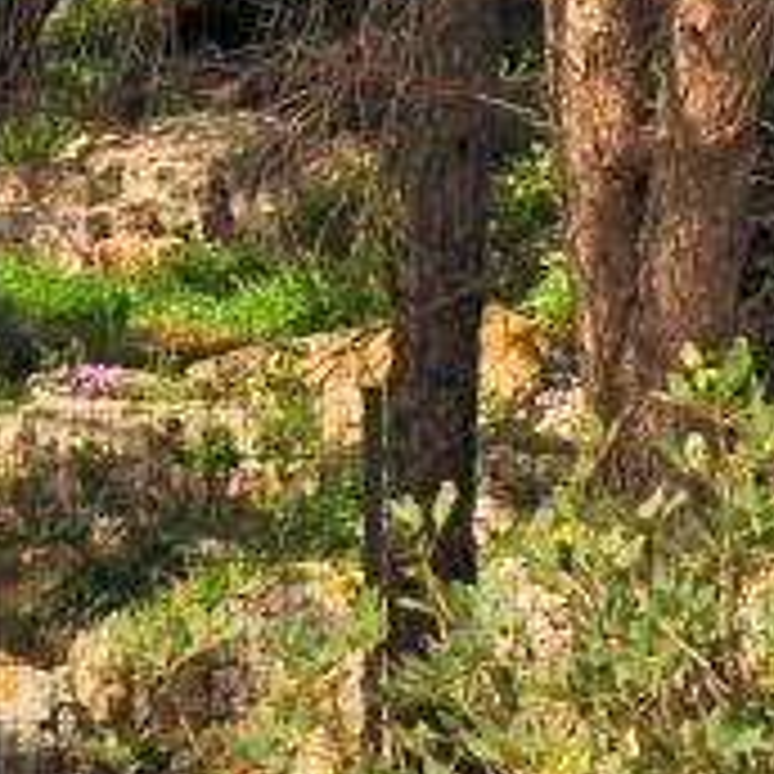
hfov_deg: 3.2
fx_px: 13534
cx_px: -1204
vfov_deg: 3.3
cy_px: 576
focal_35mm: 535
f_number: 7.1
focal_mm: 58
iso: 200
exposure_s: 1/800
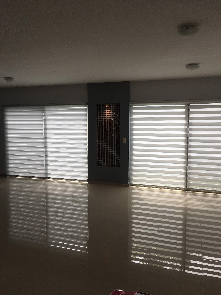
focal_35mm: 29
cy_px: 148
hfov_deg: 48.2
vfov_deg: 61.7
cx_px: 110
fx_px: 247
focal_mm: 4.15
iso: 25
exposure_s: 1/425
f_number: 2.2
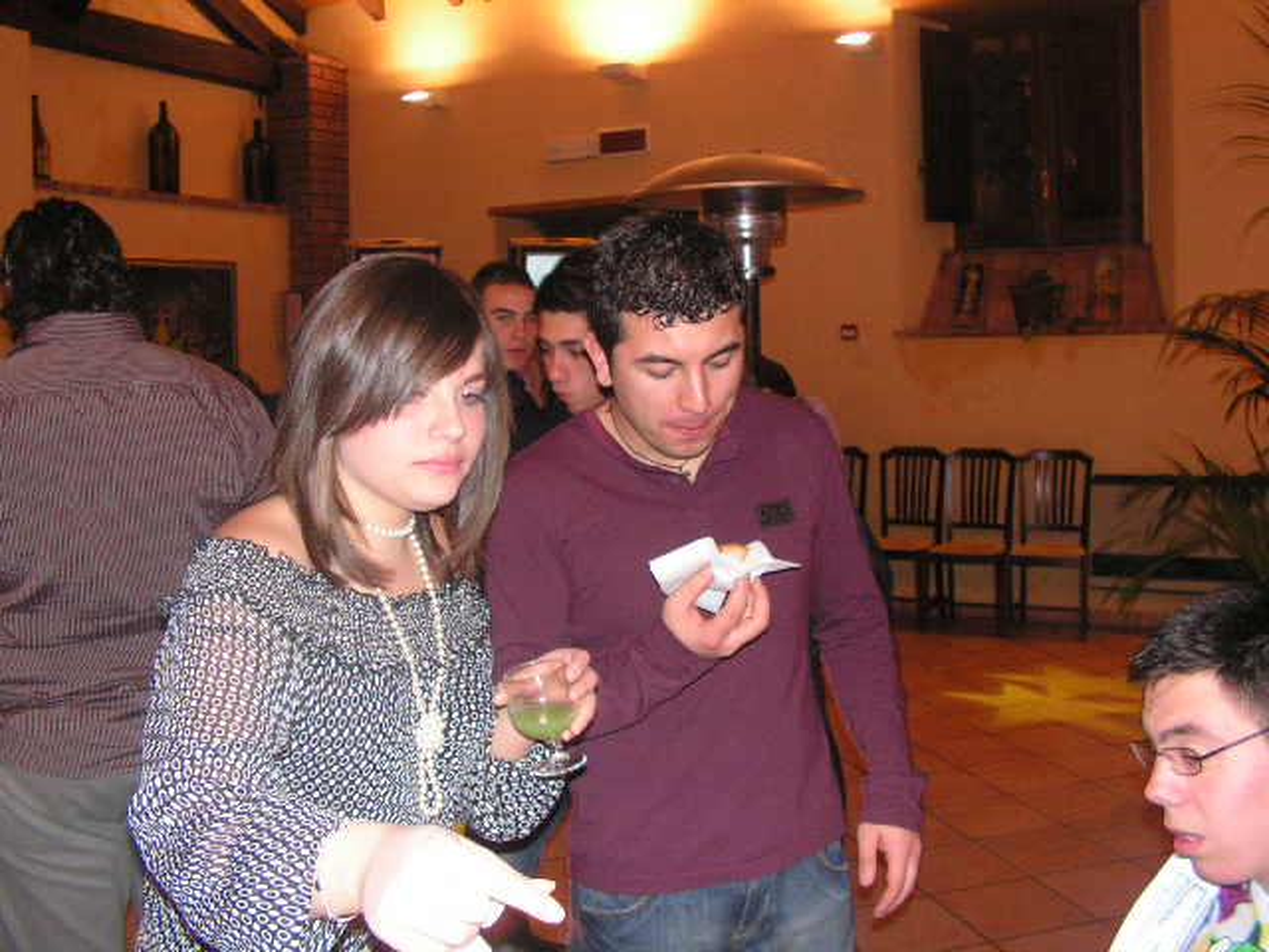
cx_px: 634
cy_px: 476
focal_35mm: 36
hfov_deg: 51.4
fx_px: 1320
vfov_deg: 39.7
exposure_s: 1/40
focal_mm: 6
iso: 200
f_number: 3.2
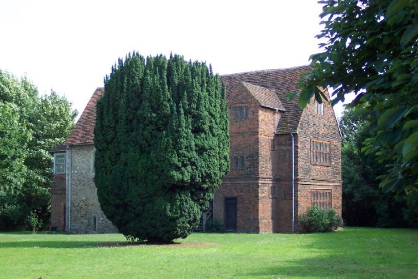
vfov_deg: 21.6
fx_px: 731
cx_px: 209
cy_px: 140
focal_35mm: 63
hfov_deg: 31.9
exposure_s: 1/250
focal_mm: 13.3
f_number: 3.4
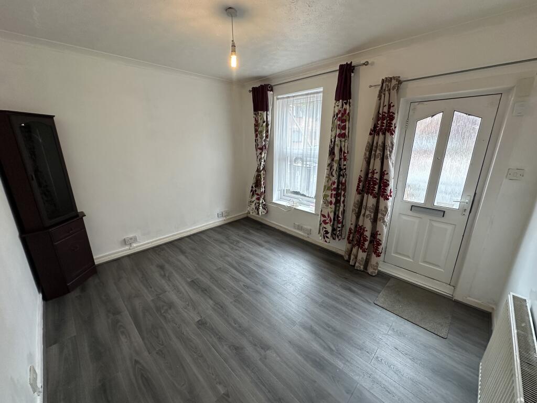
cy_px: 202
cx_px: 268
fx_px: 217
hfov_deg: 102.1
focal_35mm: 14
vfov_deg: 85.7
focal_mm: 2.22
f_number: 2.2
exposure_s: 1/100
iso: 160
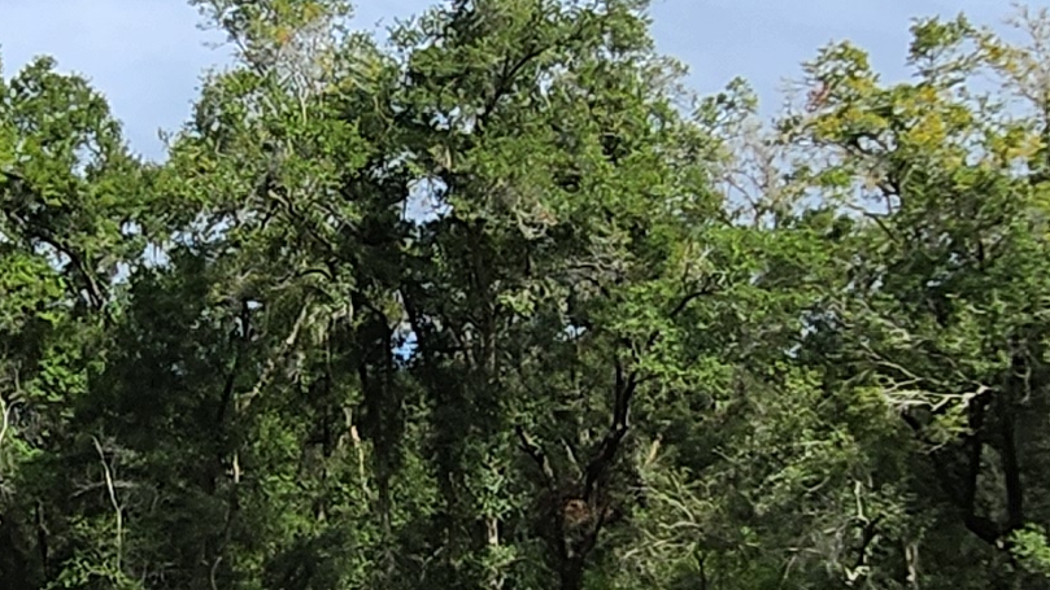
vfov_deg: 17.2
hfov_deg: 30.0
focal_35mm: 70
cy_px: 358
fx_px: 1949
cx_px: 361
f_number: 2.2
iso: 32
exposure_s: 1/1869
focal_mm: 1.7
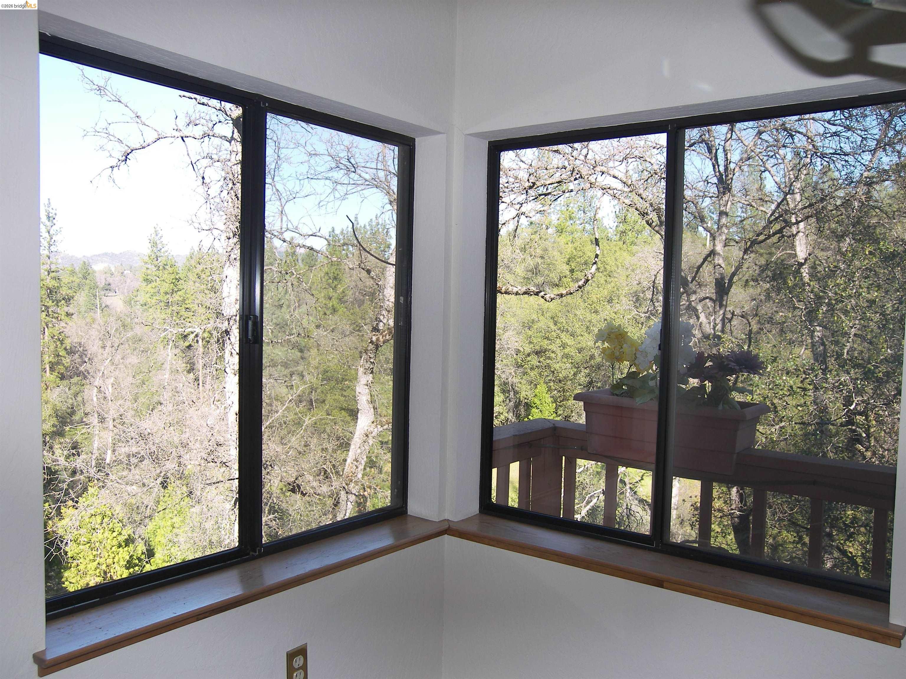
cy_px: 340
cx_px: 453
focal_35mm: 30
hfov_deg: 60.0
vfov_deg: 46.8
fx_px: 785
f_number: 3.2
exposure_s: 1/160
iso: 50
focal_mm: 6.3
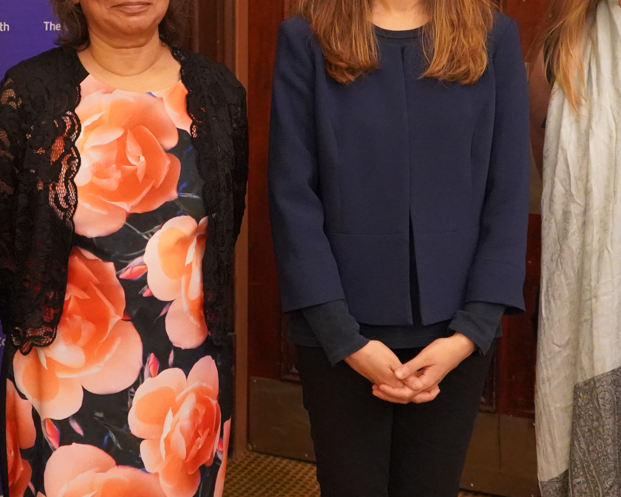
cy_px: 103
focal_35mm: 70
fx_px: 1287
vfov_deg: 21.6
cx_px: 217
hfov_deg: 27.0
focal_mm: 30
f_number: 4
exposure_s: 1/160
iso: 8000
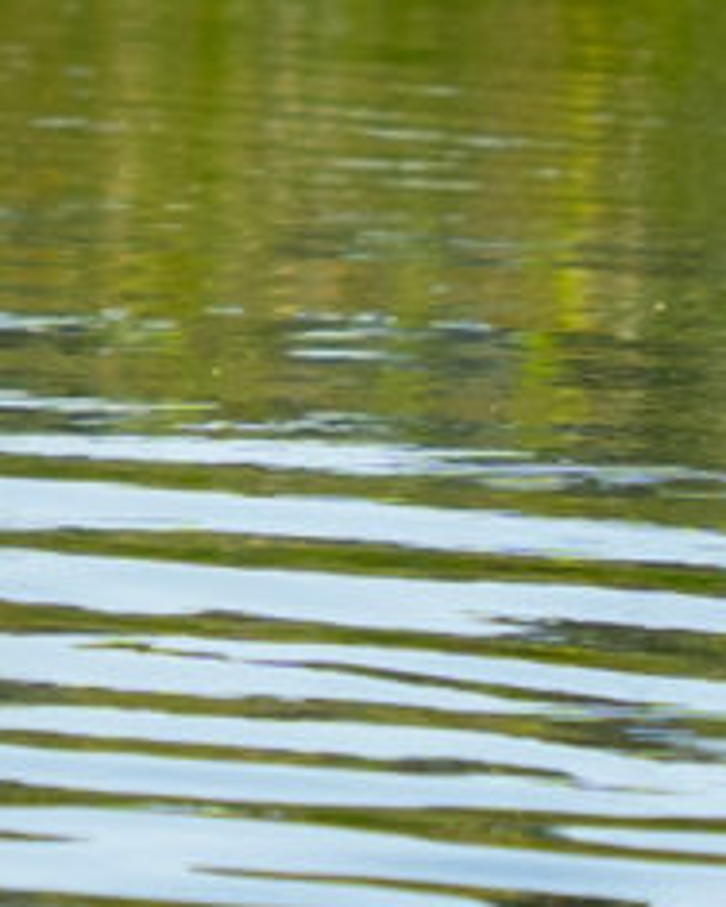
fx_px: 23931
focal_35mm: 891
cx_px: -2414
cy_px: -1565
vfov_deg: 2.2
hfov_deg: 1.7
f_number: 4.5
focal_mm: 87
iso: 800
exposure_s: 1/4000
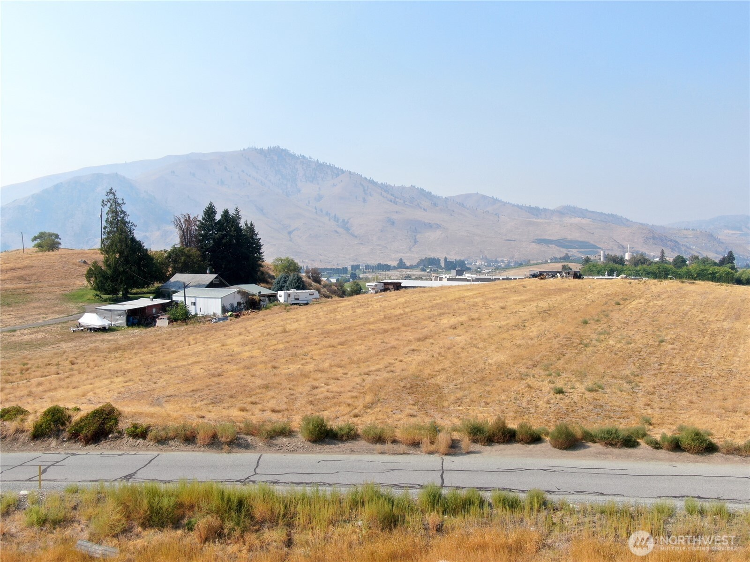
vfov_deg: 42.9
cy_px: 281
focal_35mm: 33
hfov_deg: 55.4
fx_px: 715
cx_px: 375
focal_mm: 5.69
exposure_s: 1/800
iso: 100
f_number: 3.2
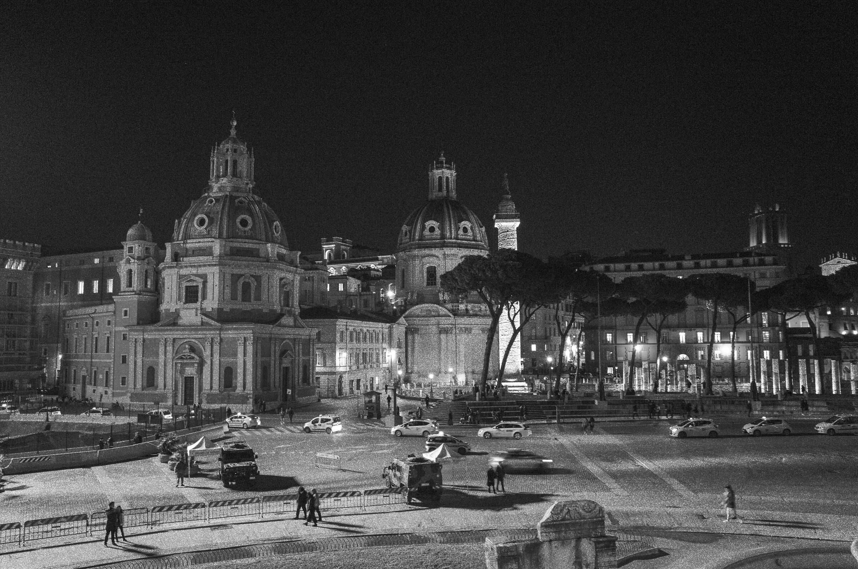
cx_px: 429
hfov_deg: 65.6
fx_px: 666
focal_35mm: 28
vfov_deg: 46.2
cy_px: 284
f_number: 5.6
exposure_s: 1/8
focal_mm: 18.3
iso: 6400
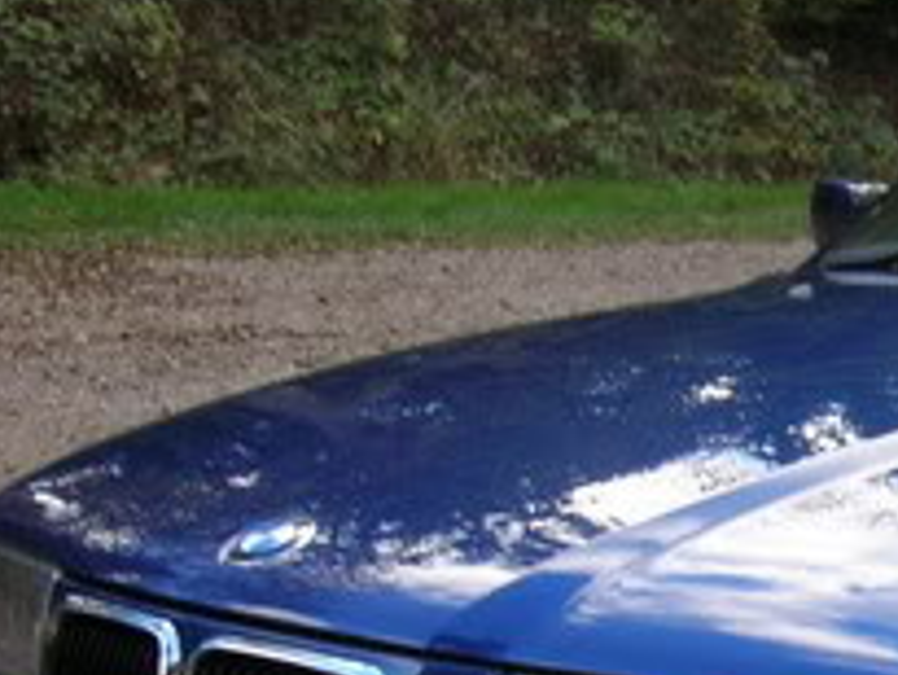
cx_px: 1227
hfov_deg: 17.2
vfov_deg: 13.8
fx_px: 2751
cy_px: 636
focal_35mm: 106
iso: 50
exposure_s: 1/38.4
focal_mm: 5.7
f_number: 4.9
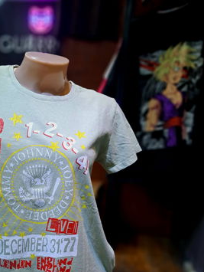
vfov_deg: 50.2
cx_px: 63
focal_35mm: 36
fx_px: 282
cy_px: 186
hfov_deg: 39.1
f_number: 1.8
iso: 64
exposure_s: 1/50
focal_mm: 5.23
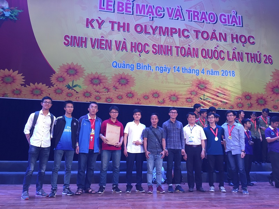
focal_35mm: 29
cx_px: 140
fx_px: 234
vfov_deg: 48.2
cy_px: 104
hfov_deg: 61.7
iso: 50
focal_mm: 4.15
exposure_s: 1/33
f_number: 2.2
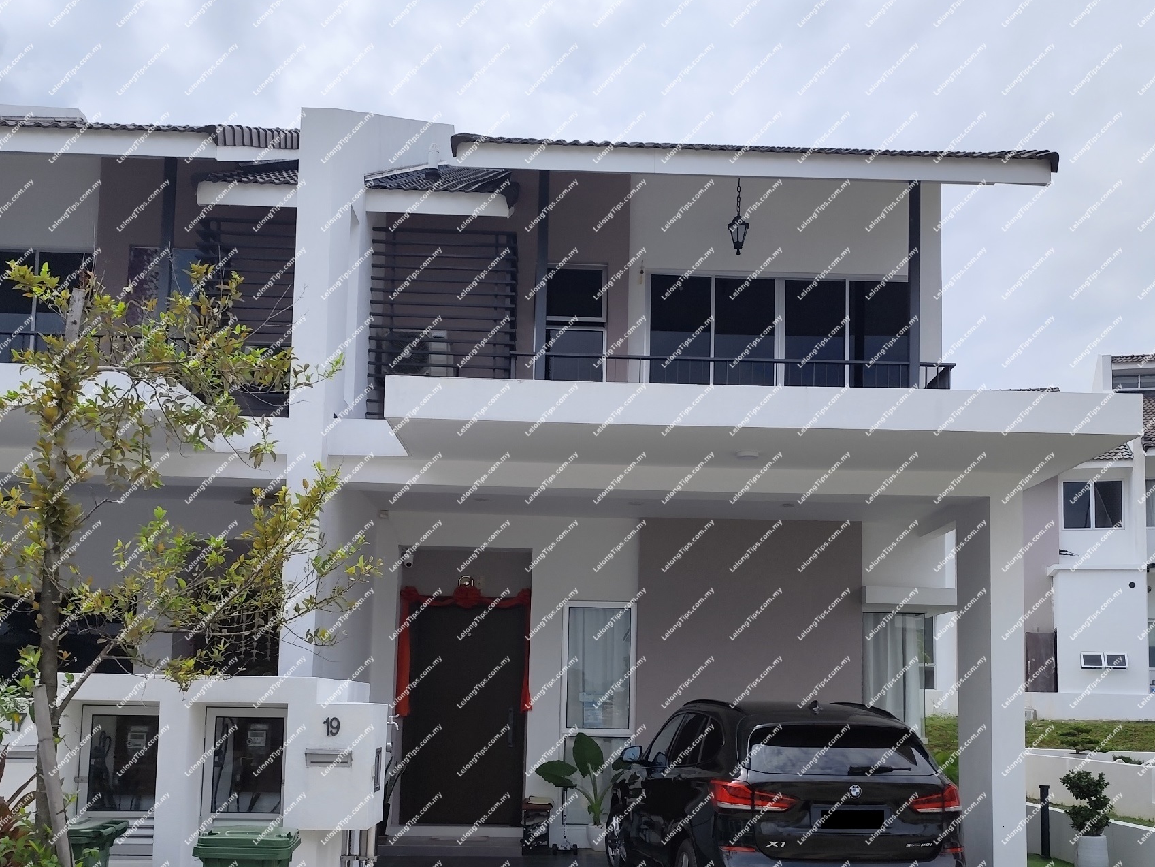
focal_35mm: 34
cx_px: 690
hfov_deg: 53.6
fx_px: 1135
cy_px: 539
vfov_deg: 41.5
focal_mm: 6.14
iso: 50
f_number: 1.65
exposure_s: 1/1600
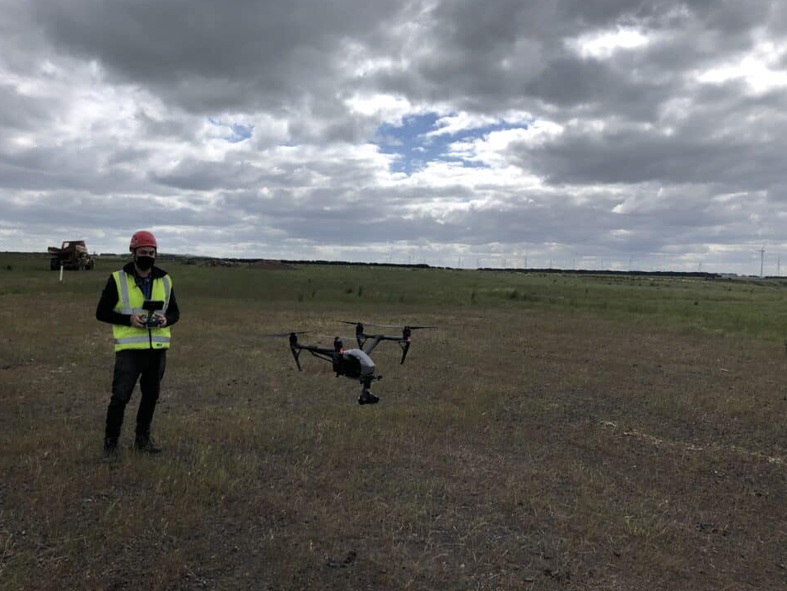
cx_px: 386
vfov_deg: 46.8
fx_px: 682
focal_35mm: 30
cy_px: 298
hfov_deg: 60.0
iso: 20
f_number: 1.8
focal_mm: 3.99
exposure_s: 1/3436
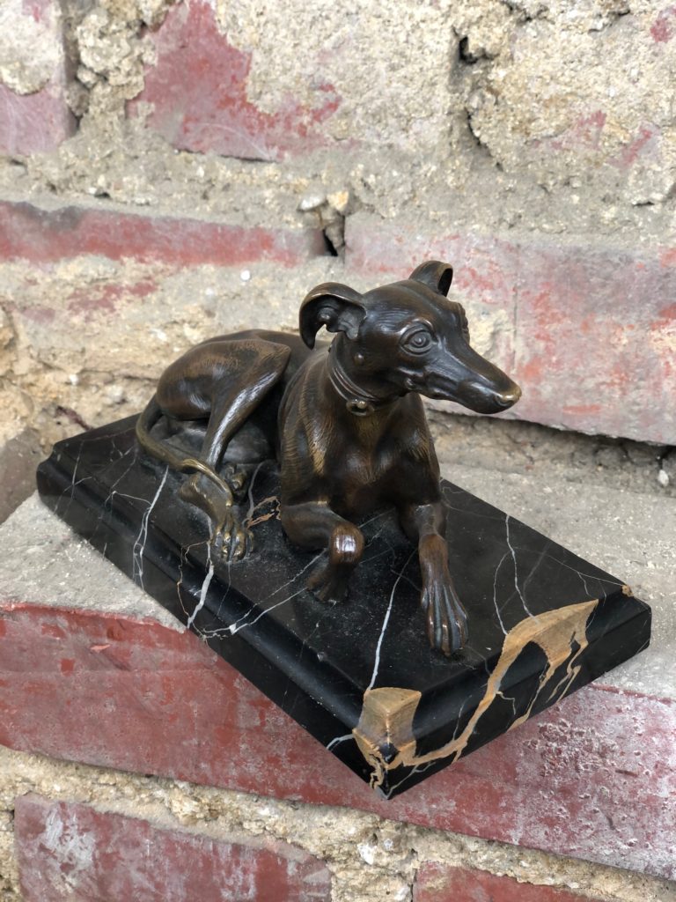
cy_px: 451
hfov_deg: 28.0
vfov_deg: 36.8
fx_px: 1354
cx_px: 338
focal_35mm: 52
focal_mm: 6
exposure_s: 1/50
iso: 64
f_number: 2.4
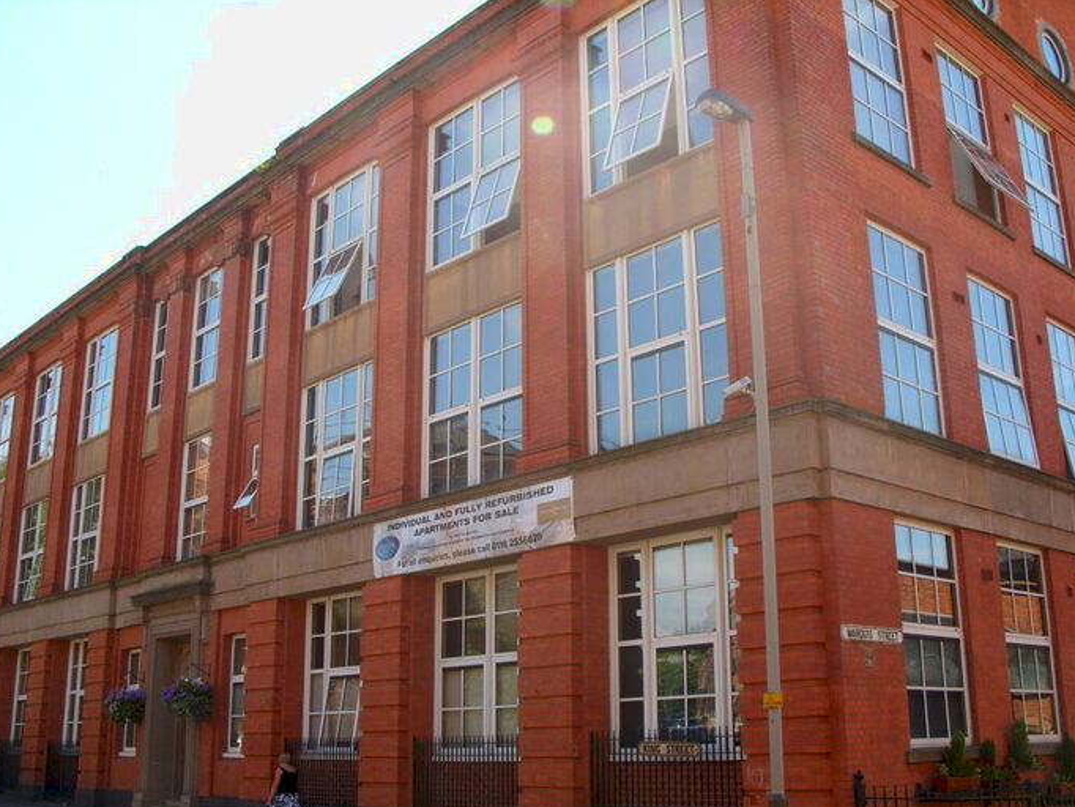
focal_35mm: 39
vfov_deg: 36.8
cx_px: 534
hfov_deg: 47.8
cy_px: 411
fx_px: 1212
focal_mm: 7.8
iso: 50
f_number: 5.7
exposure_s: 1/114
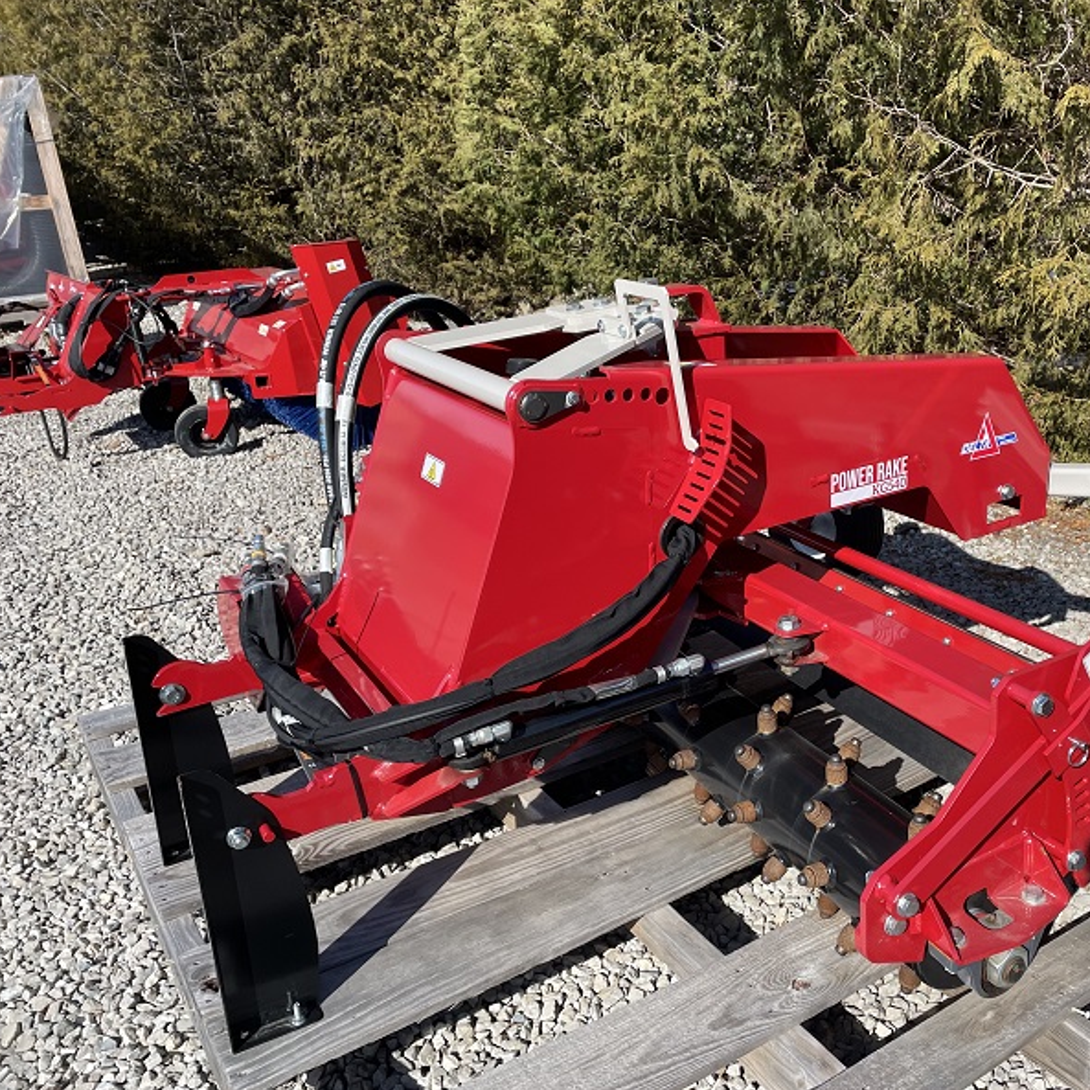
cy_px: 550
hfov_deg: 51.7
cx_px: 708
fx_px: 1104
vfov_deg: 52.5
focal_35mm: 31
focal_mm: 4.2
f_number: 1.6
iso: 32
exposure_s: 1/2618
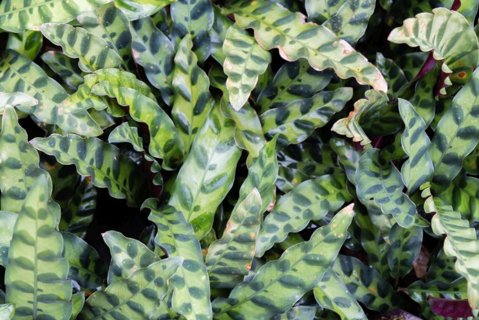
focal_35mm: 91
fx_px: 1207
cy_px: 165
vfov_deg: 15.1
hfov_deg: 22.4
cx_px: 257
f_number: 4.5
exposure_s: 1/60
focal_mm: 45
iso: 125
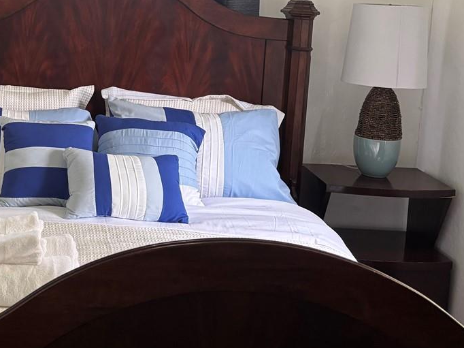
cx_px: 15
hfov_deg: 29.8
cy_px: 58
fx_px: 817
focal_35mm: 61
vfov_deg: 23.6
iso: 160
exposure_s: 1/60
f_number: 1.6
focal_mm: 5.96
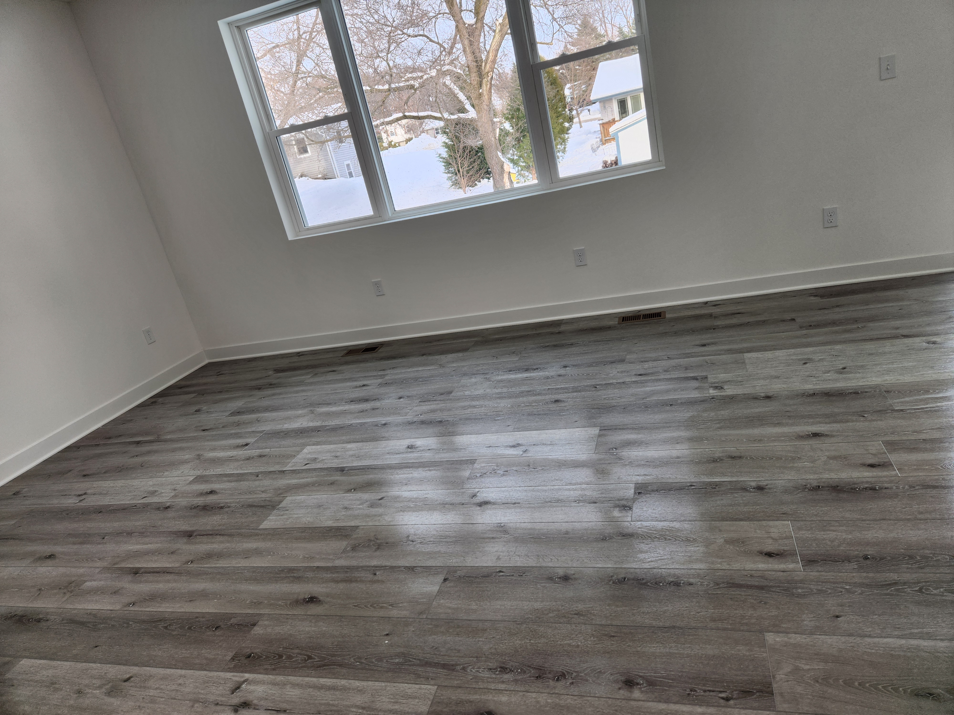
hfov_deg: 73.9
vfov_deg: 58.9
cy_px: 358
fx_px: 634
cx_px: 477
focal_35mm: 23
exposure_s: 1/120
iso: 50
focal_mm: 5.4
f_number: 1.8
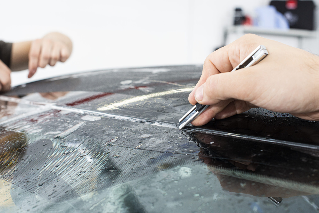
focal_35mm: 50
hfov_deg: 39.6
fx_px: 443
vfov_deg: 27.0
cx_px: 160
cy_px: 106
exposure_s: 1/125
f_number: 9
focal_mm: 50
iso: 500
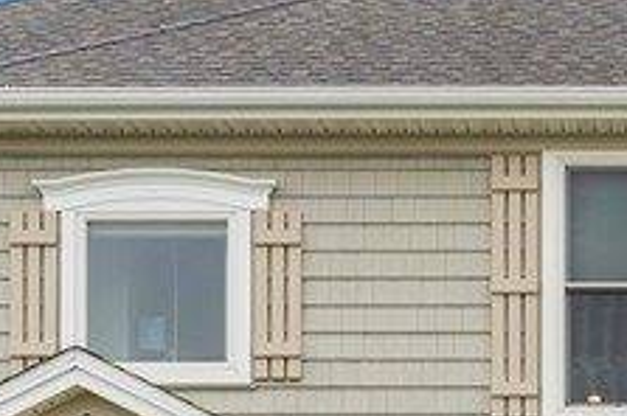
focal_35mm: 112
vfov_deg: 11.7
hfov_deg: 17.6
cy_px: 606
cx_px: 717
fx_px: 1948
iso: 100
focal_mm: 23
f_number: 4
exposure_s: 1/250
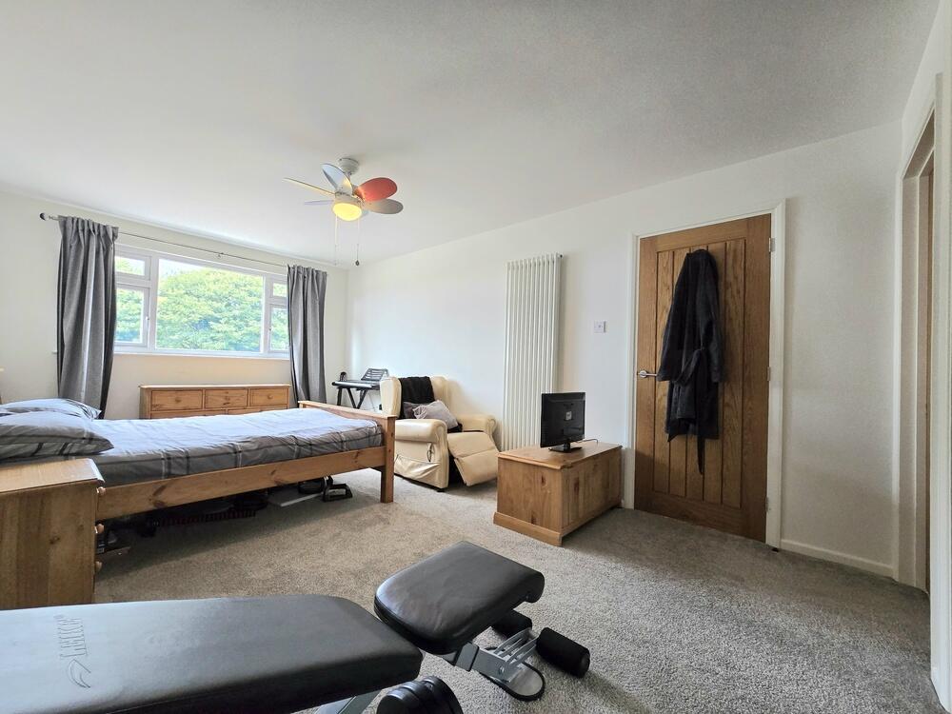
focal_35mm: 13
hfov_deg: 106.2
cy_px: 357
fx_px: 358
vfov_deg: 89.9
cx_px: 476
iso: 320
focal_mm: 2.2
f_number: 2.2
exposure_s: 1/101
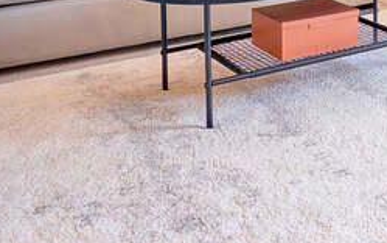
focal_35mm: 67
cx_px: 556
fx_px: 707
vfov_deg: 16.9
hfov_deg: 24.7
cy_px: -159
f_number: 14
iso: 100
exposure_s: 1/2.5
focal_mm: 16
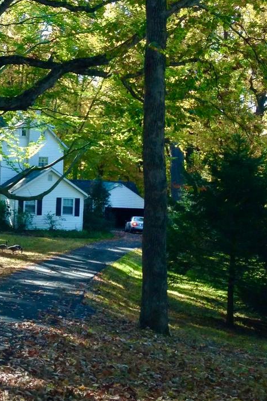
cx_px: -34
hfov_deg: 17.5
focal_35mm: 75
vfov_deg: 26.8
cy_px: 124
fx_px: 834
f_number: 2.4
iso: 80
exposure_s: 1/120
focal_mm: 4.12
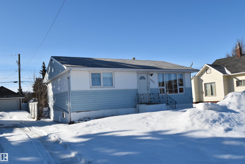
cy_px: 82
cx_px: 122
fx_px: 214
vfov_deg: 41.7
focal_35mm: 32
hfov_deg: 59.5
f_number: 10
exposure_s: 1/400
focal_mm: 21
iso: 200
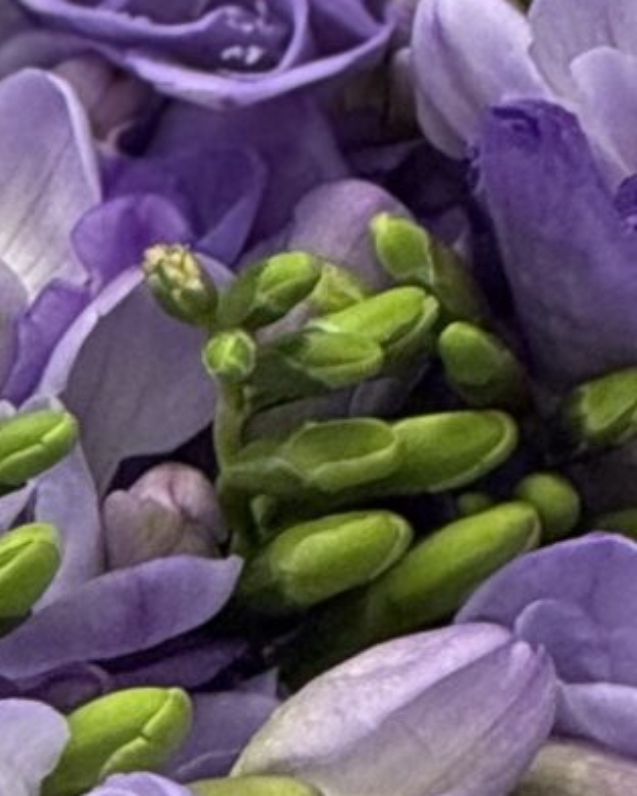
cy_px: 1537
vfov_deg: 2.5
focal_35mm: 766
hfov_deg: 2.0
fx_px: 18044
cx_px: 181
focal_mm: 15.66
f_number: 2.8
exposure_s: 1/100
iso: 200
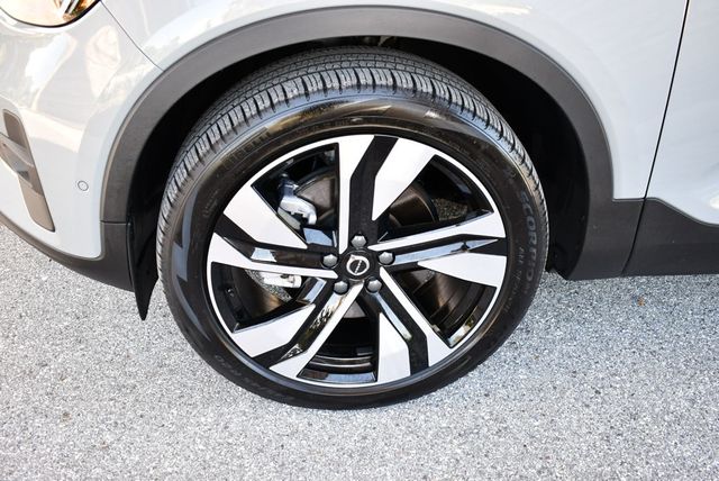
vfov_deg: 36.9
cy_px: 240
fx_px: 720
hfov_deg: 53.1
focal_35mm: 36
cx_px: 360
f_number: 3.5
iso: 720
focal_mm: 18
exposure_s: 1/250
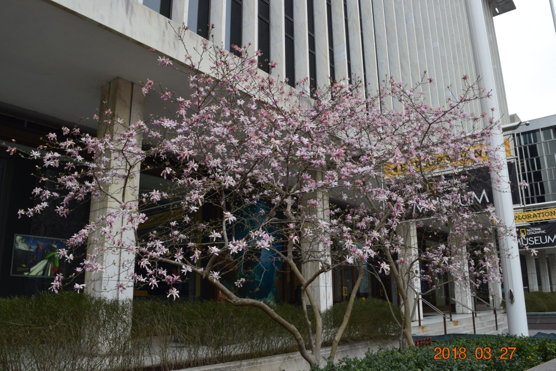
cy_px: 190
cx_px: 282
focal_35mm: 28
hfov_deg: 65.5
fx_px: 432
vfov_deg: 46.4
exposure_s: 1/160
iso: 400
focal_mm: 18
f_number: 9
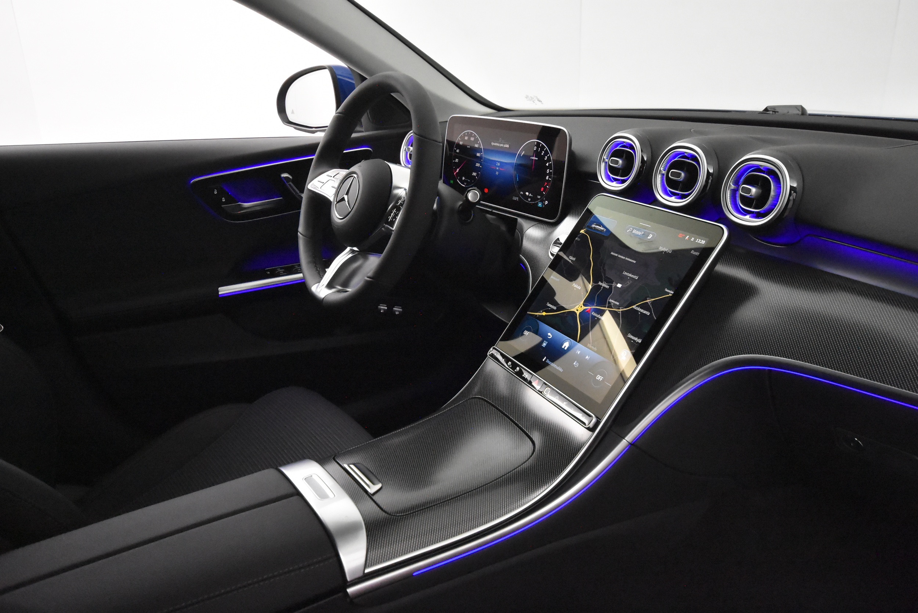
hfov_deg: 61.9
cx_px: 459
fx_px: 766
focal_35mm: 30
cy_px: 306
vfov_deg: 43.7
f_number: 5.6
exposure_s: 1/60
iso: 9000
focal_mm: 20
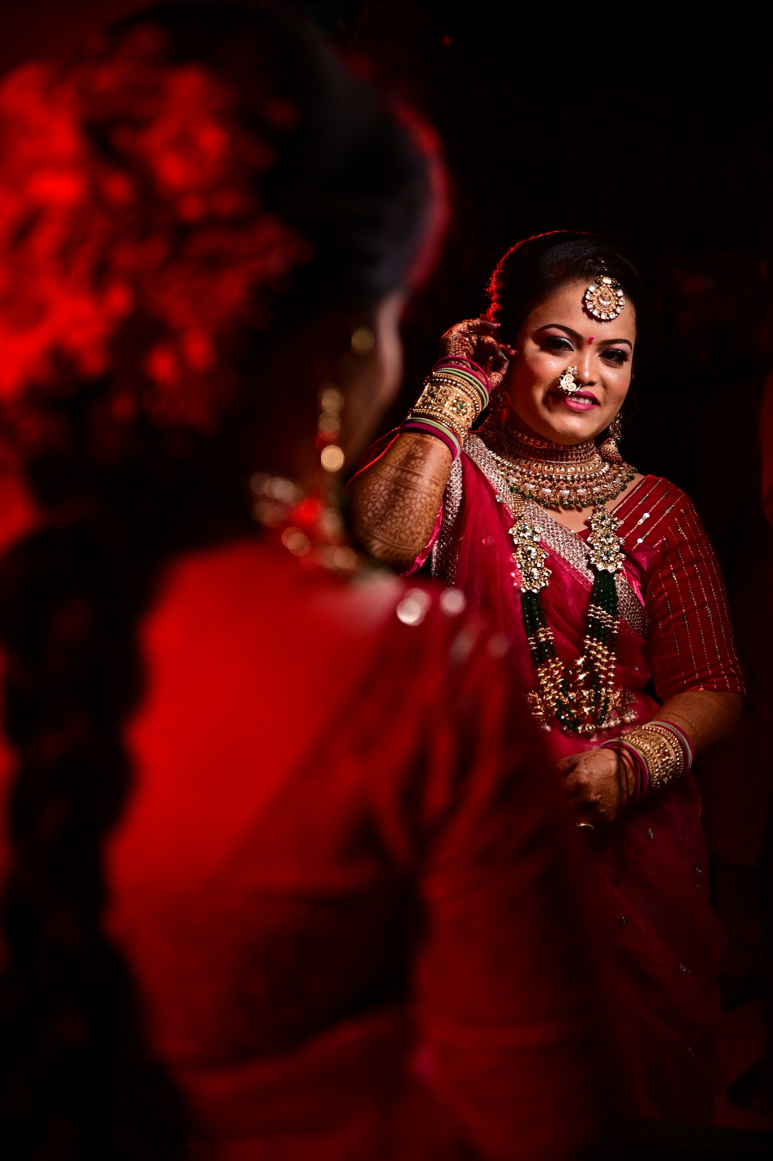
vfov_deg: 32.4
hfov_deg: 21.9
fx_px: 2000
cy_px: 580
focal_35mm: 62
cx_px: 386
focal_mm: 62
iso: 640
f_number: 2.8
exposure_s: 1/160
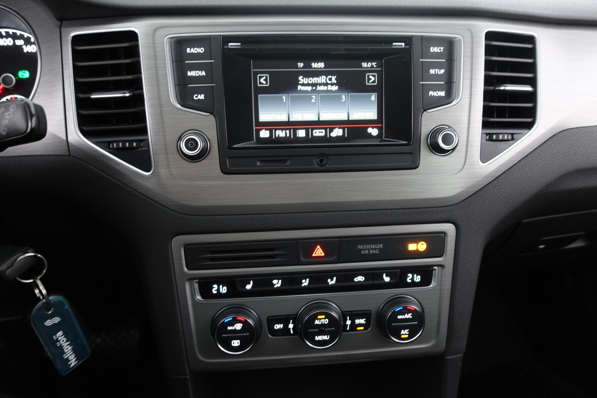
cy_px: 199
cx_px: 298
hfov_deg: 73.7
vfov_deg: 53.1
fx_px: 398
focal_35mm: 24
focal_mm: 9.4
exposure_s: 1/20
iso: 800
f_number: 1.8
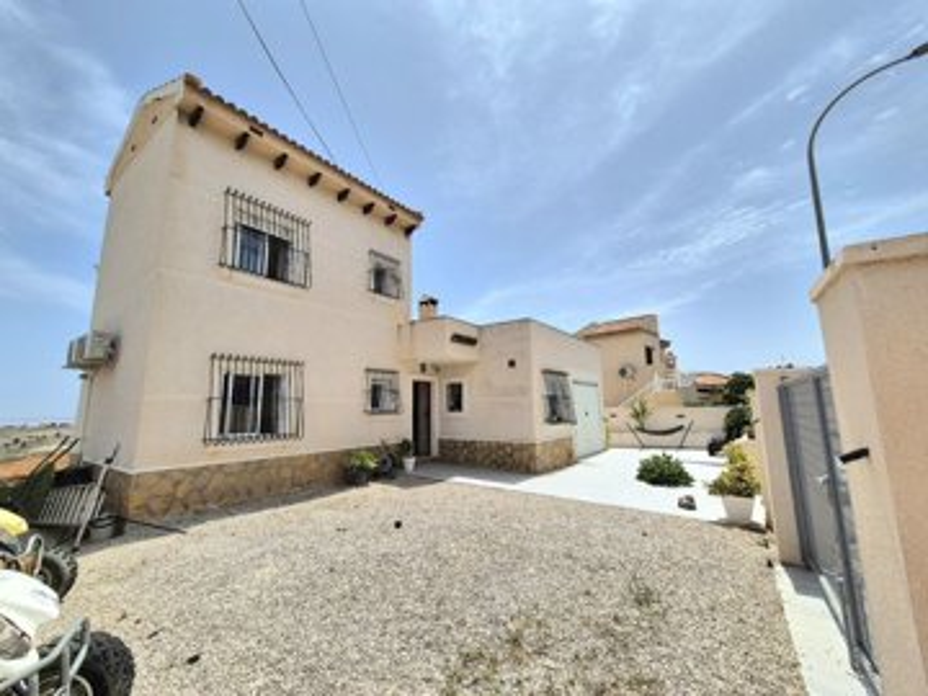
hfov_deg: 106.2
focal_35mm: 13
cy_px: 348
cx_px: 464
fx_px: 349
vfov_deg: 89.9
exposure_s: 1/5000
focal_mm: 2.2
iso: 50
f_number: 2.2
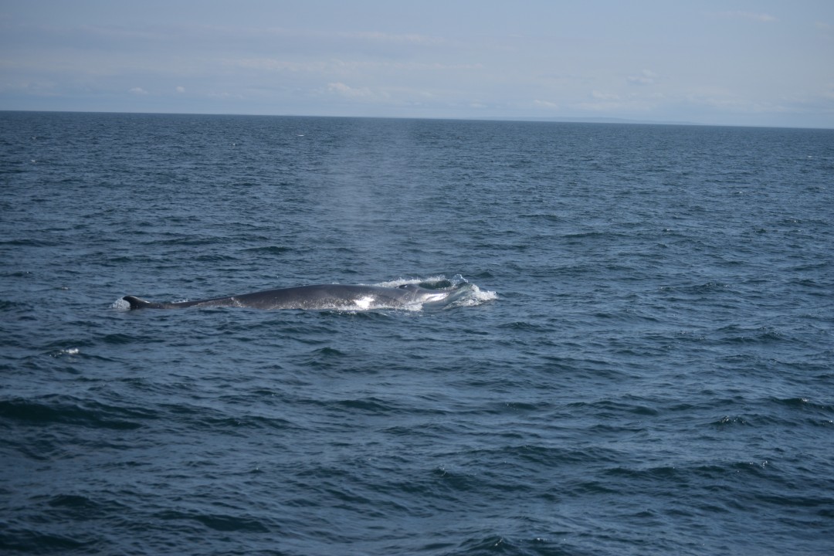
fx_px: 1911
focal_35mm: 82
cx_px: 417
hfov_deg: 24.6
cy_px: 278
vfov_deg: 16.6
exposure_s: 1/4000
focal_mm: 55
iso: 200
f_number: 4
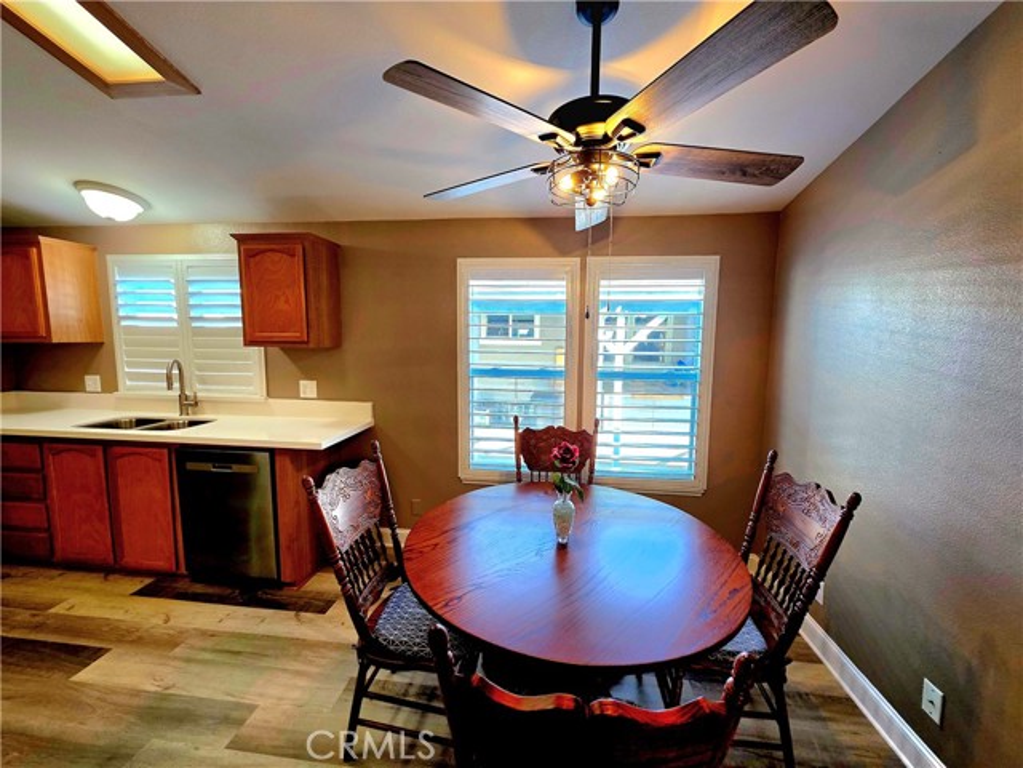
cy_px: 384
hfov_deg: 106.2
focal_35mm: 13
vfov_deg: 89.9
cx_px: 512
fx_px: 384
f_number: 1.9
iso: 160
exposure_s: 1/120
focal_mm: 2.2
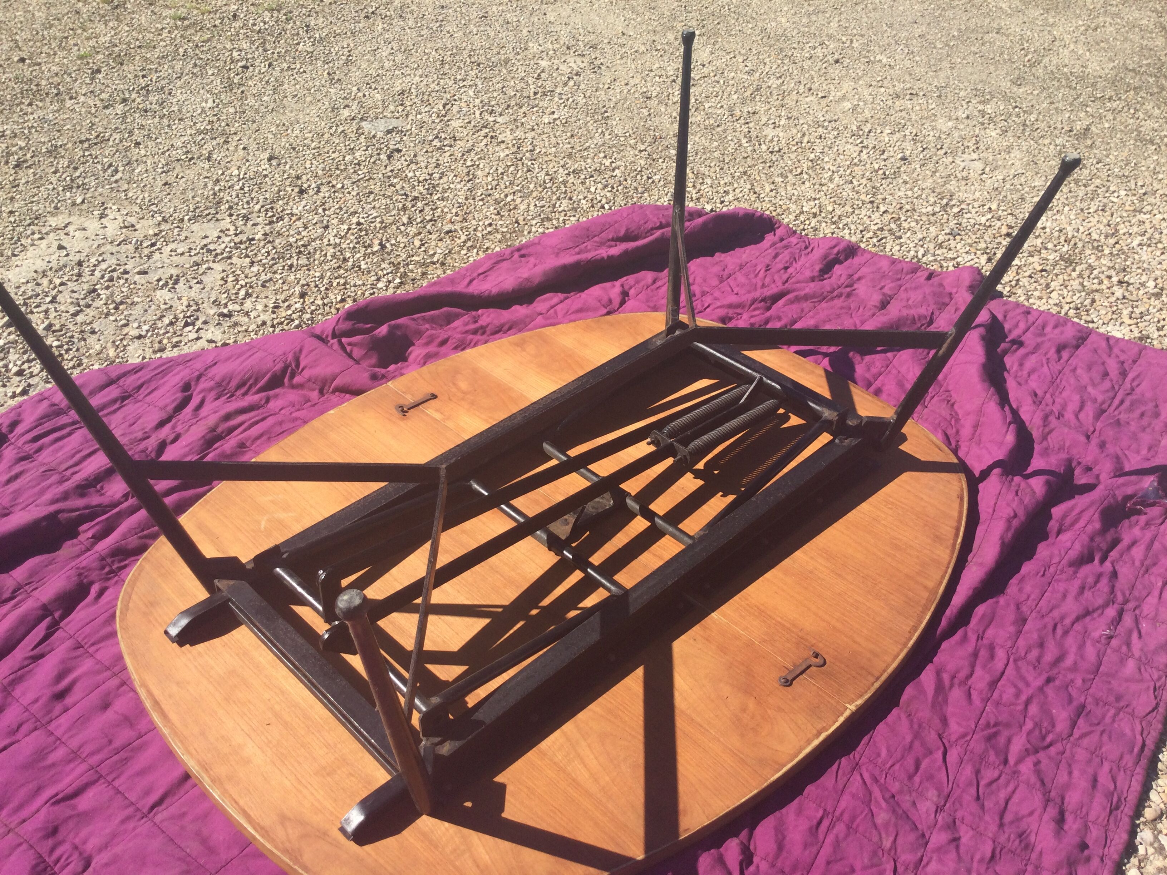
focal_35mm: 31
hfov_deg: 58.4
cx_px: 584
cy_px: 438
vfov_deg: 45.4
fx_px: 1045
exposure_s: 1/895
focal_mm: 3.3
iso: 25
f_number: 2.4
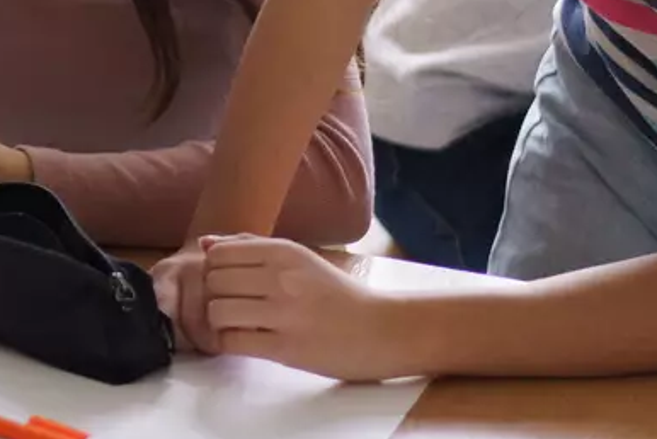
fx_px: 3178
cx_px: -500
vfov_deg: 7.5
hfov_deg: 11.1
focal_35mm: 174
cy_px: -496
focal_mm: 35
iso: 320
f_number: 1.8
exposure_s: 1/160
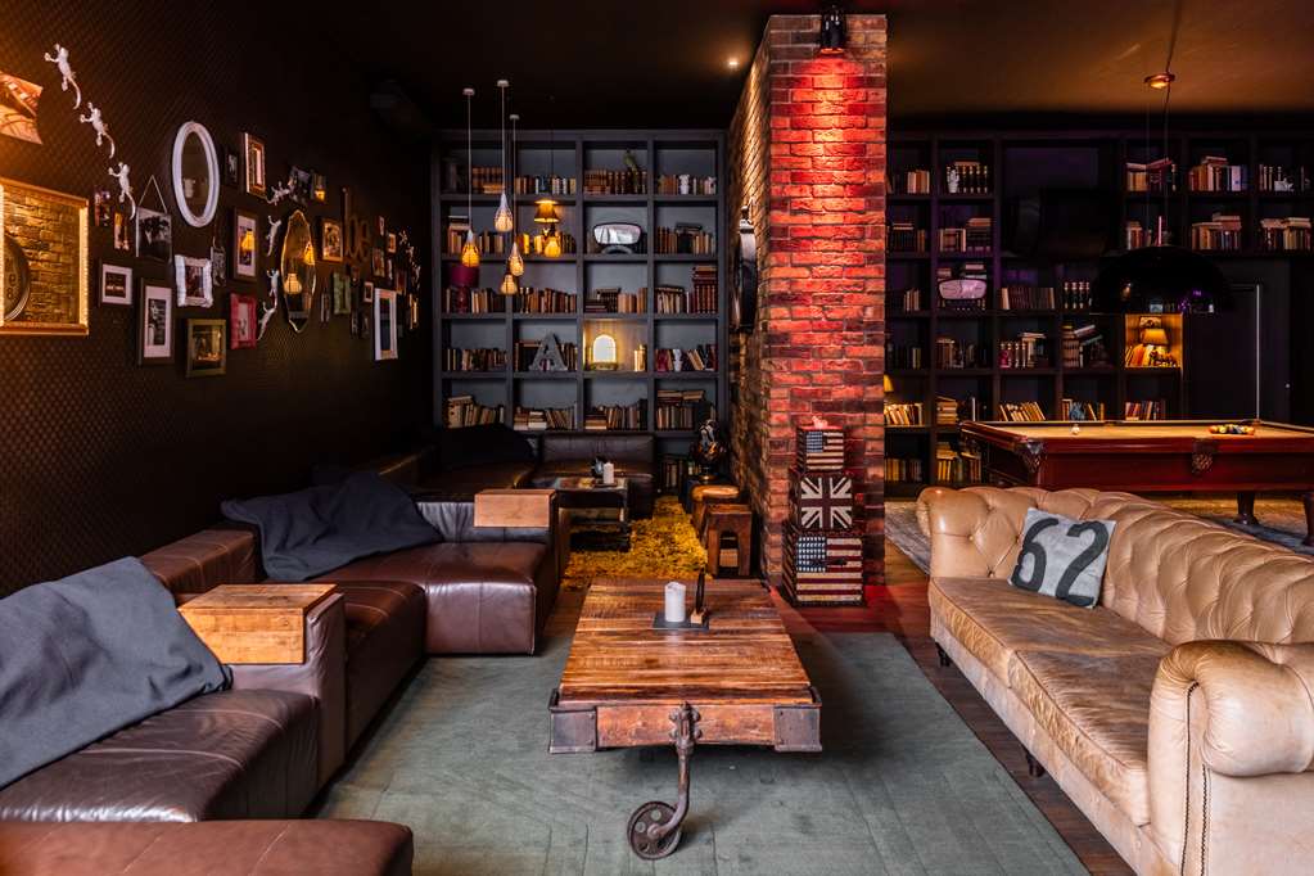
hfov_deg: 73.7
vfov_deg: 53.1
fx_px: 876
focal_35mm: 24
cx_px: 657
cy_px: 438
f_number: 8
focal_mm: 24
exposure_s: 1/2
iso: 400
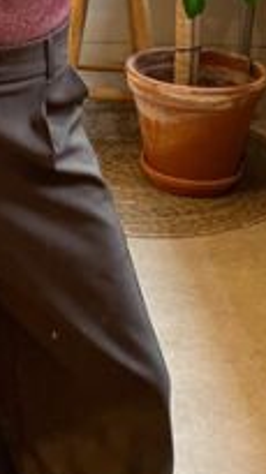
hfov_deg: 13.0
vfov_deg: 22.2
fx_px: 1156
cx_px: 14
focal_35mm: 92
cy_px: -15
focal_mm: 5.1
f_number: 1.6
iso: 400
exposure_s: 1/33
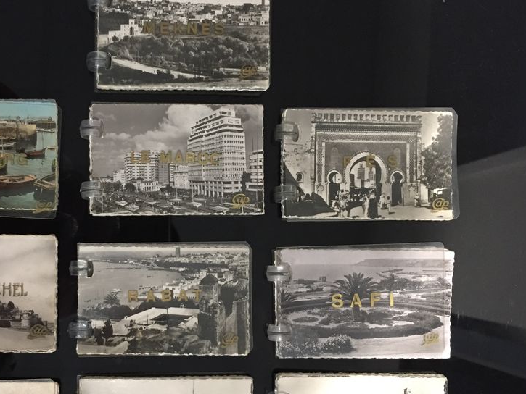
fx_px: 608
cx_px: 178
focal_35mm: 40
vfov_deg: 35.8
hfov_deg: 46.1
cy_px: 248
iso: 250
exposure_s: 1/20
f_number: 2.2
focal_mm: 4.15
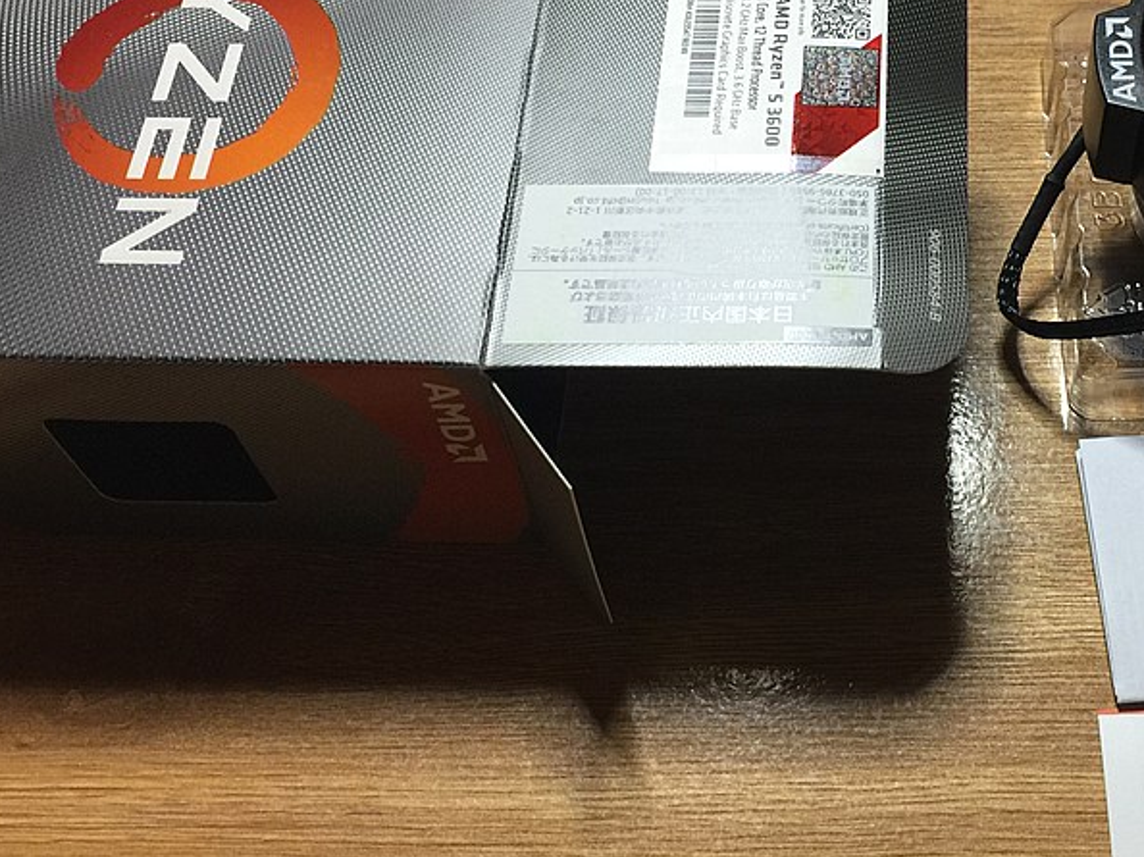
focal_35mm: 50
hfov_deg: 37.2
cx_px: 872
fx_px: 1652
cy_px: 308
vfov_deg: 28.9
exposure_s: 1/15
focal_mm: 4.15
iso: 50
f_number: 2.2
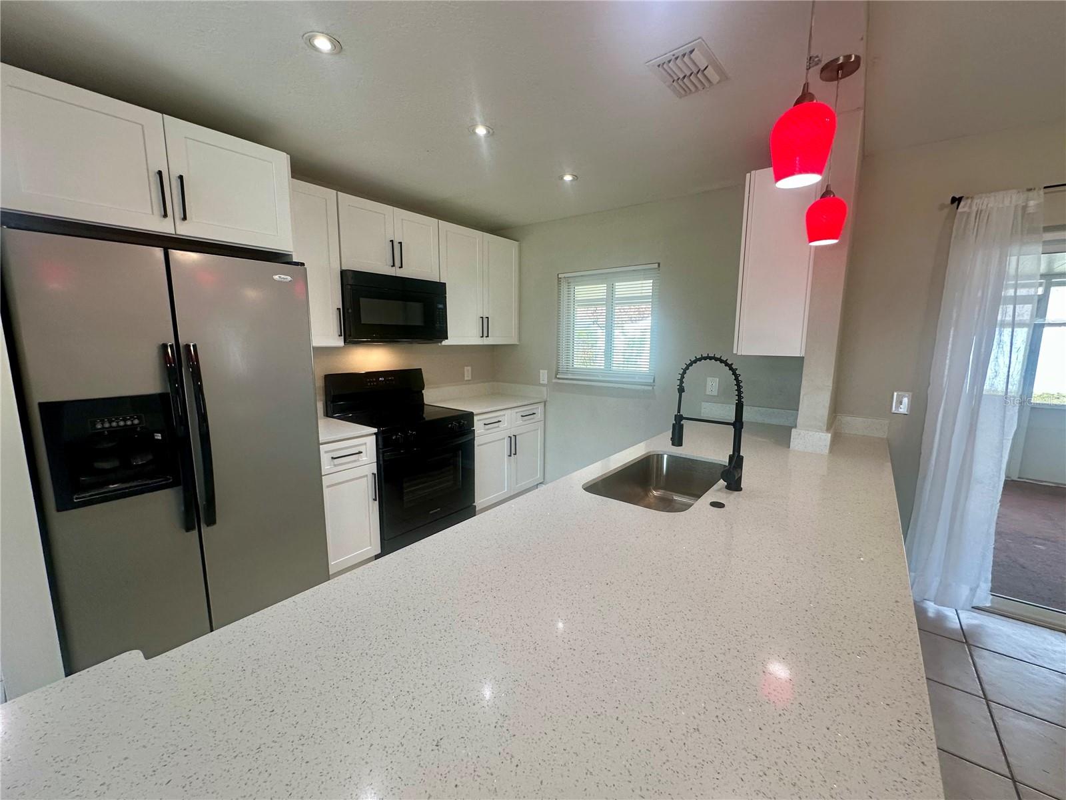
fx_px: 431
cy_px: 400
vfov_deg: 85.7
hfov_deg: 102.1
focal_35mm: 14
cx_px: 533
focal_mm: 2.22
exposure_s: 1/120
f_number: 2.2
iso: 160
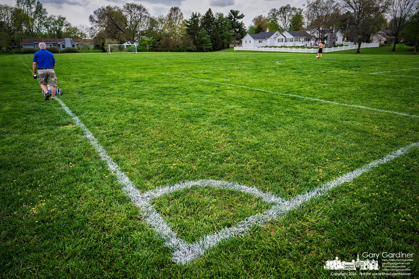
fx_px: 279
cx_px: 210
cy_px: 140
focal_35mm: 24
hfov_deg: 73.7
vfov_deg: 53.1
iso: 160
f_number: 3.2
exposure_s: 1/1000
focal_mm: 24
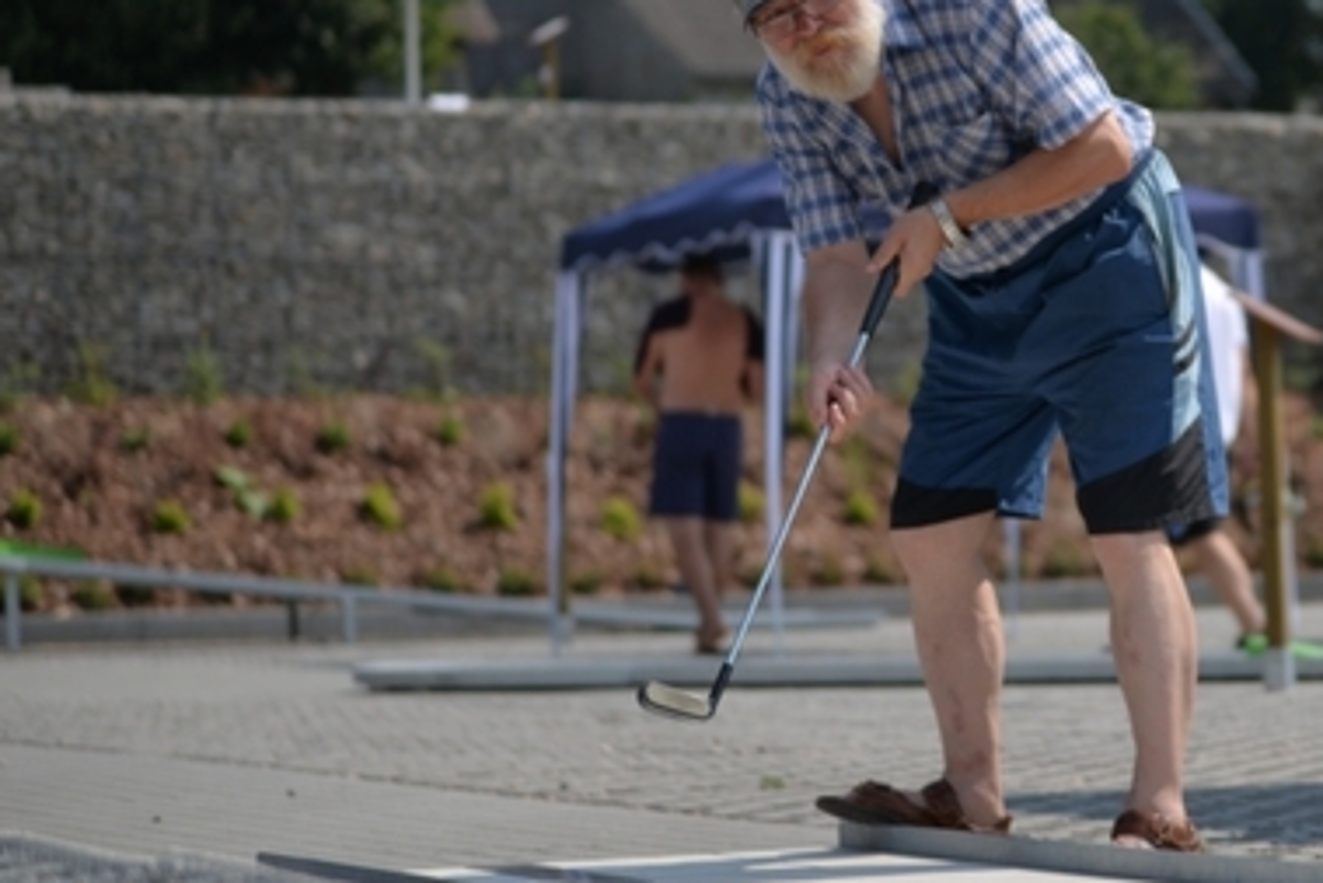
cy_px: 359
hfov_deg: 15.5
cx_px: 1176
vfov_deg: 10.5
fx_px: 4816
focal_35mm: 131
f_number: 2.8
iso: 100
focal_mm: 70
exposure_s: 1/4000
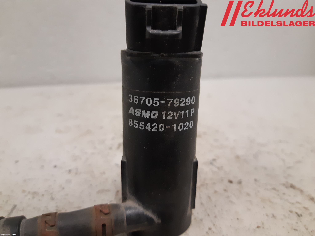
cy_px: 118
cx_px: 158
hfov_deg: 67.3
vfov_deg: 53.1
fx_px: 237
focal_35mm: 26
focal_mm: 3.93
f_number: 1.7
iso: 200
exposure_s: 1/50
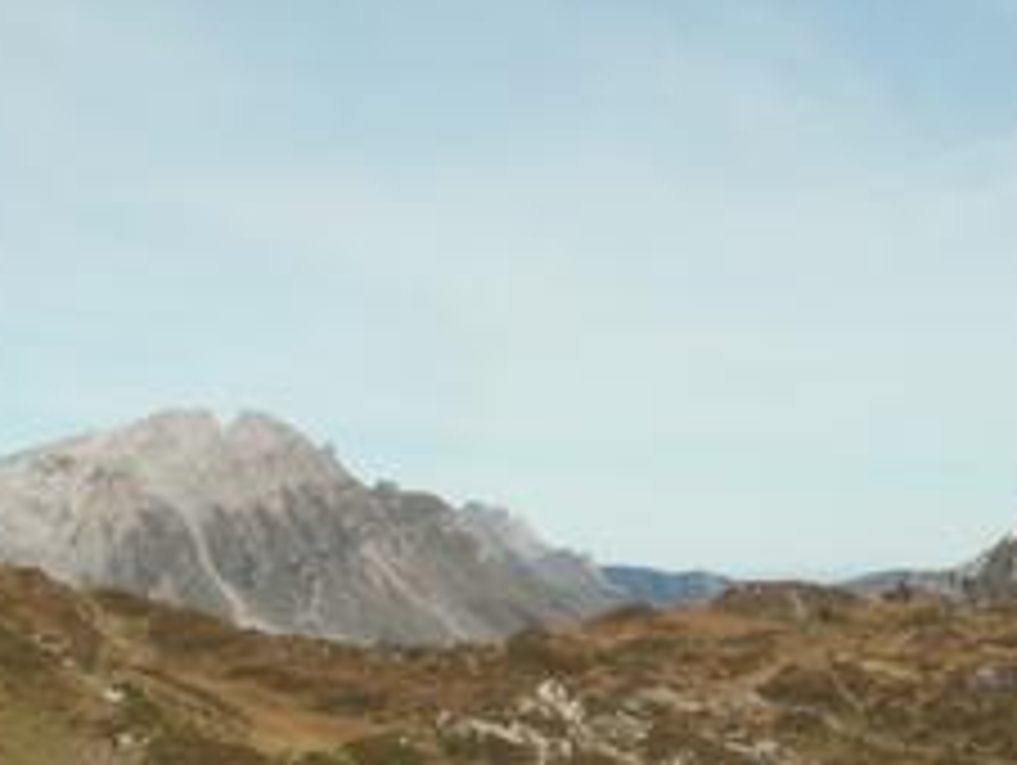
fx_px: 2912
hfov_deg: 18.9
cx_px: 1156
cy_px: 850
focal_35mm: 99
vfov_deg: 14.6
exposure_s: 1/200
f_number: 7.1
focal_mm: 5.86
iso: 50
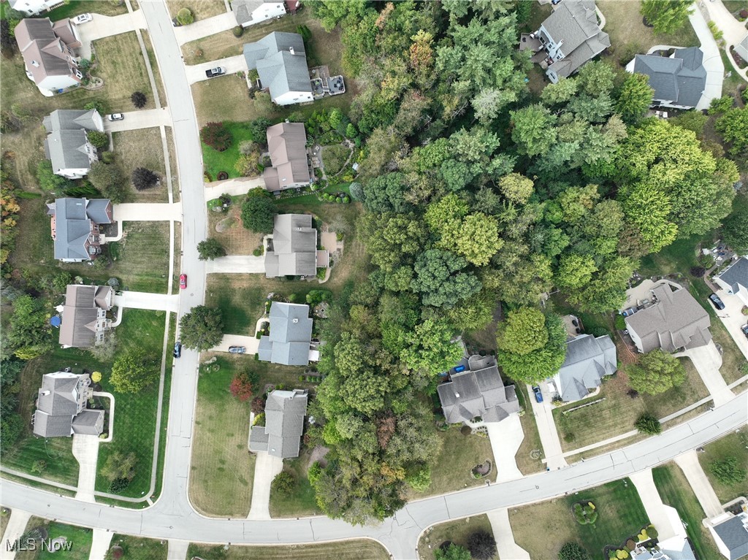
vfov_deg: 56.8
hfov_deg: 71.6
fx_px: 518
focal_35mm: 24
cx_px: 374
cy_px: 280
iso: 100
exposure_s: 1/320
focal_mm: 12.29
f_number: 2.8
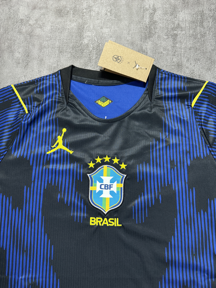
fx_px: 200
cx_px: 108
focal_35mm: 24
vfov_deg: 71.6
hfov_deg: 56.8
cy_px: 144
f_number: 1.78
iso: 500
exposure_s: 1/50
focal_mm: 6.76
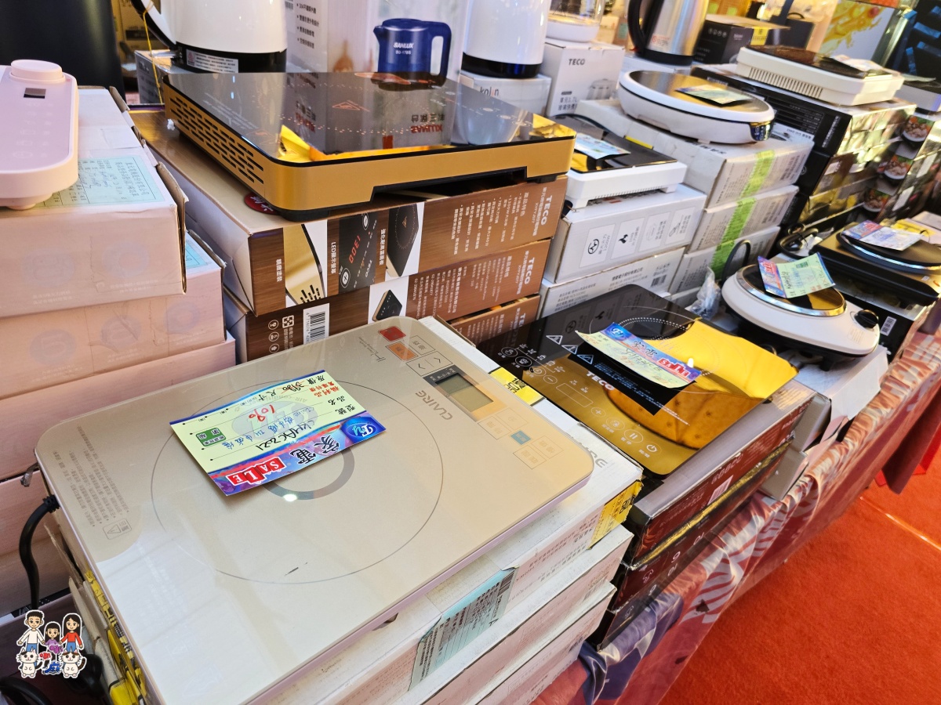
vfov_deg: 58.9
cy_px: 352
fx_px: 625
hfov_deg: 73.9
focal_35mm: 23
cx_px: 470
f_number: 1.7
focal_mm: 6.3
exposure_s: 1/38.5
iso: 250
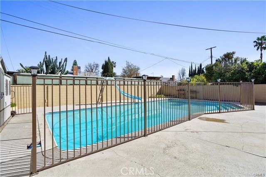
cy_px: 88
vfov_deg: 73.7
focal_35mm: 16
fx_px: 118
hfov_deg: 96.8
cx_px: 133
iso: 100
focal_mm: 16
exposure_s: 1/500
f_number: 5.6
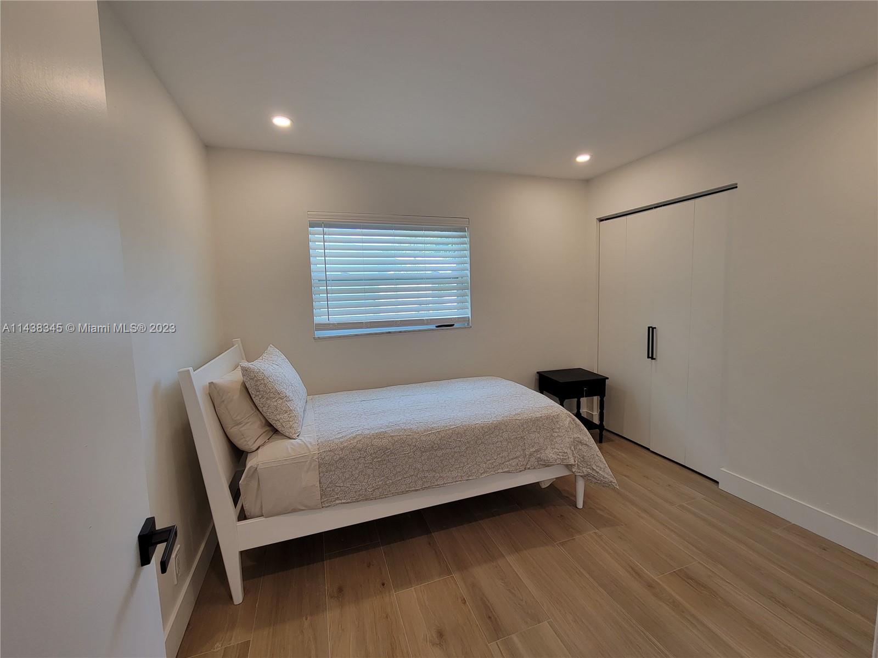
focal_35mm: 13
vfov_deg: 89.9
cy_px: 329
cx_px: 439
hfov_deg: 106.2
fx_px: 330
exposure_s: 1/60
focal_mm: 2.2
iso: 64
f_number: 2.2
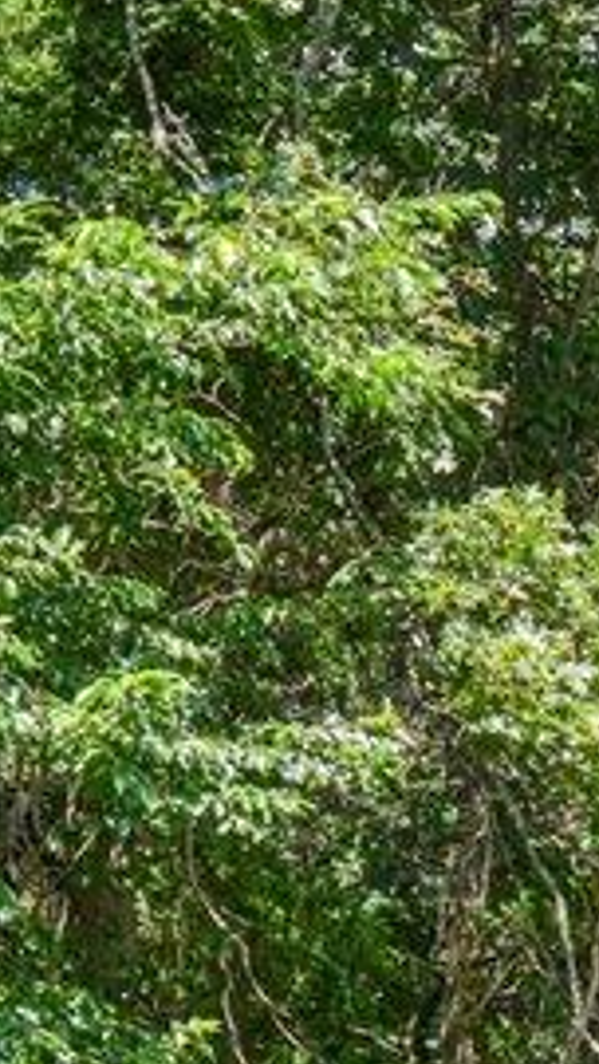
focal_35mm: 127
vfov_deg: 15.9
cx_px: 374
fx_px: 3584
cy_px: 1456
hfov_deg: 9.6
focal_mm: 16
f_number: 8
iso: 160
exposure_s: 1/60
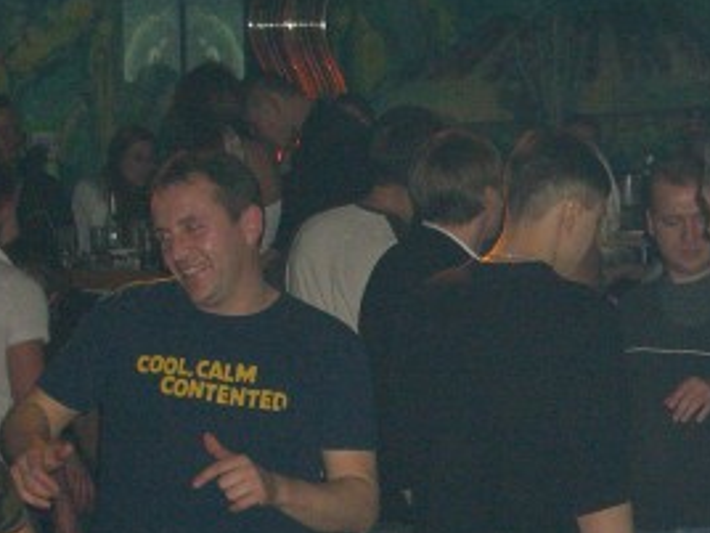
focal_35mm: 152
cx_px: 758
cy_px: 400
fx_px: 3118
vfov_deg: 9.7
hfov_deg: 12.8
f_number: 4
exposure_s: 1/60
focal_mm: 14.2
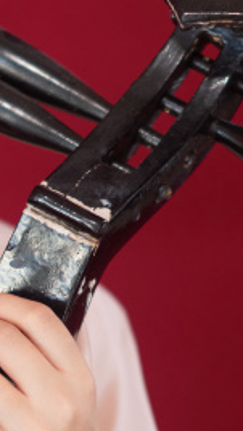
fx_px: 4553
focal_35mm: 398
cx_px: -209
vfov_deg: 5.4
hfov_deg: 3.0
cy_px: 349
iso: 160
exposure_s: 1/100
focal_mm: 85
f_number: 1.4
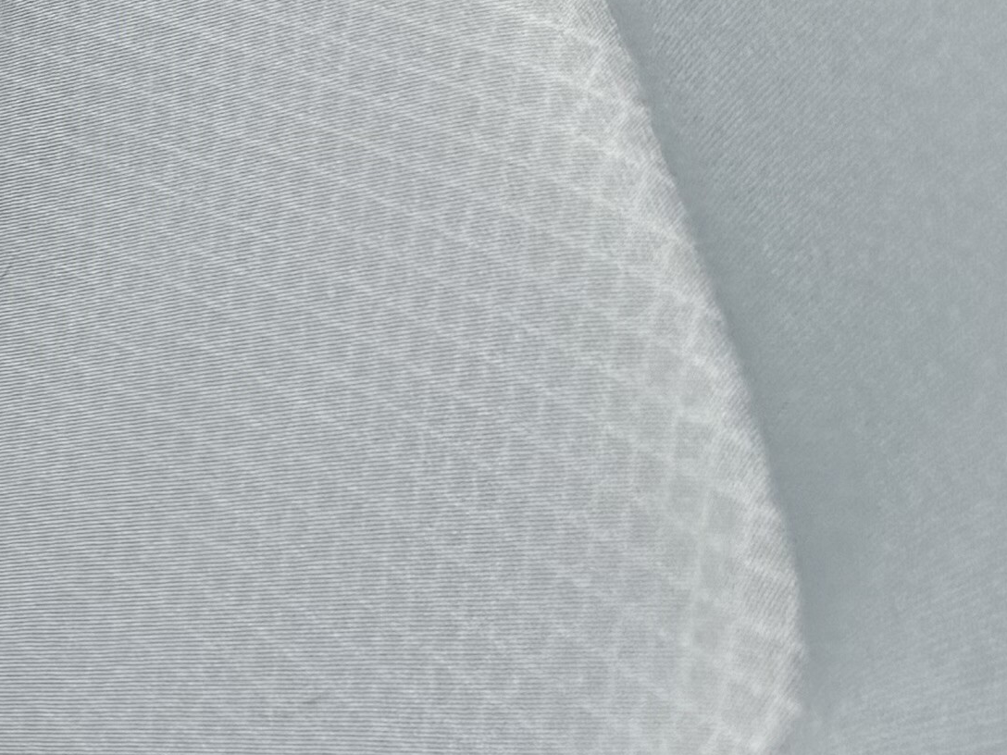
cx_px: -1300
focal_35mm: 126
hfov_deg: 12.7
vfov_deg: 11.7
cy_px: 216
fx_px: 3665
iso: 80
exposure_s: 1/567
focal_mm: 6.76
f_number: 1.78
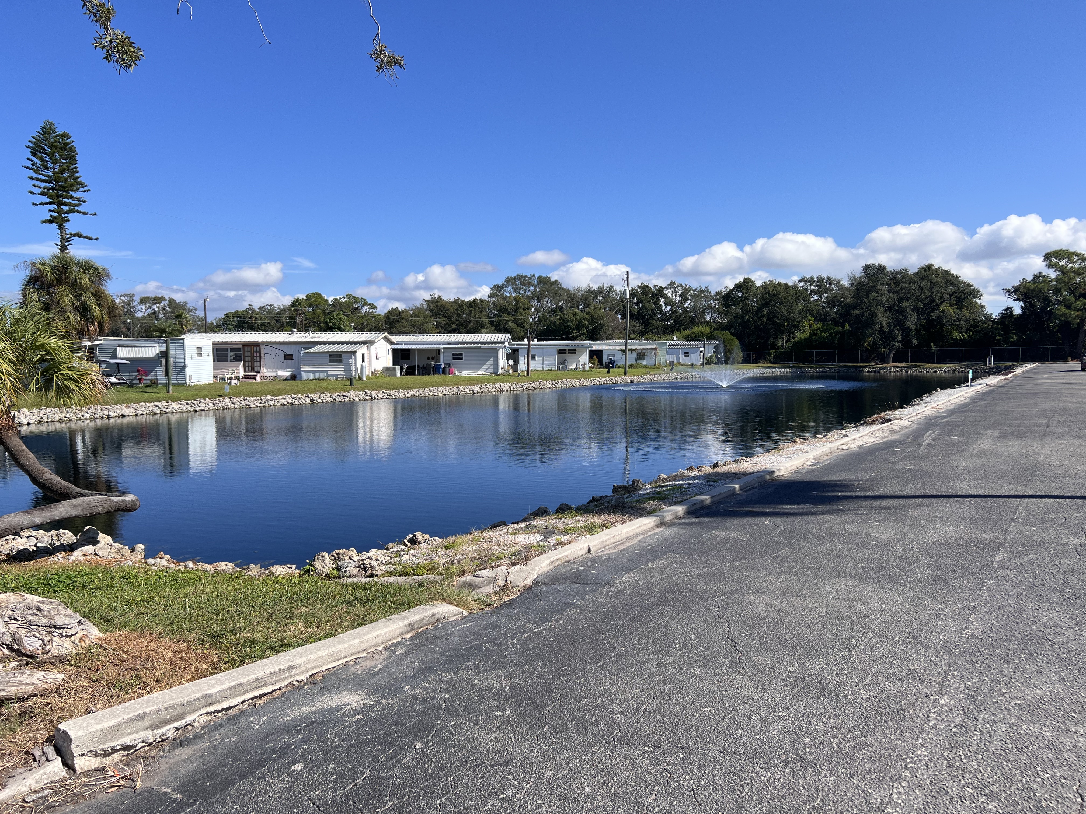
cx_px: 543
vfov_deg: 53.1
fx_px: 816
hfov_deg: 67.3
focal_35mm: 26
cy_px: 407
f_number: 1.5
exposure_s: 1/3356
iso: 50
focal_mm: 5.7
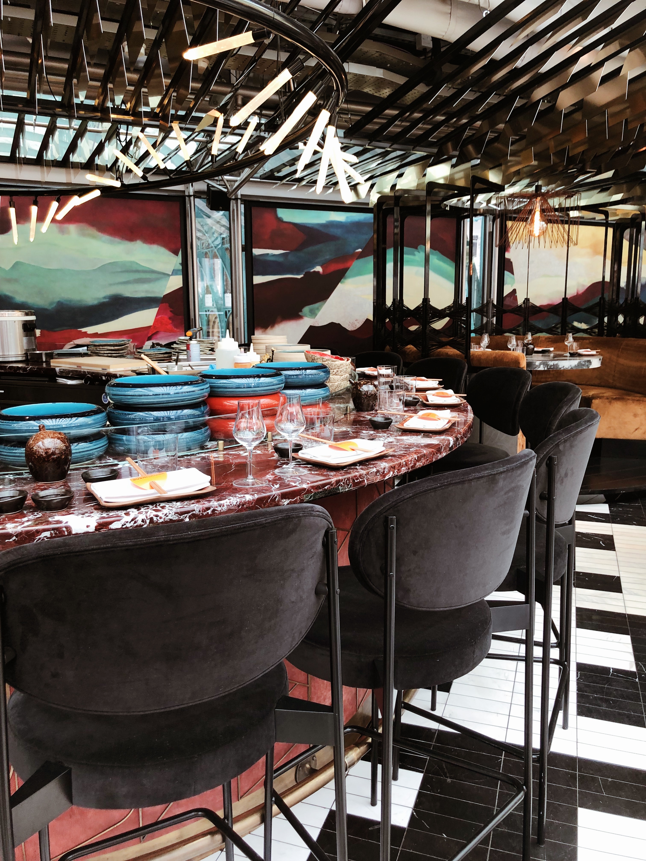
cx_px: 323
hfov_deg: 49.7
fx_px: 697
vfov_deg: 63.4
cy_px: 430
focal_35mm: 28
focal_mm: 3.99
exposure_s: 1/50
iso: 25
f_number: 1.8
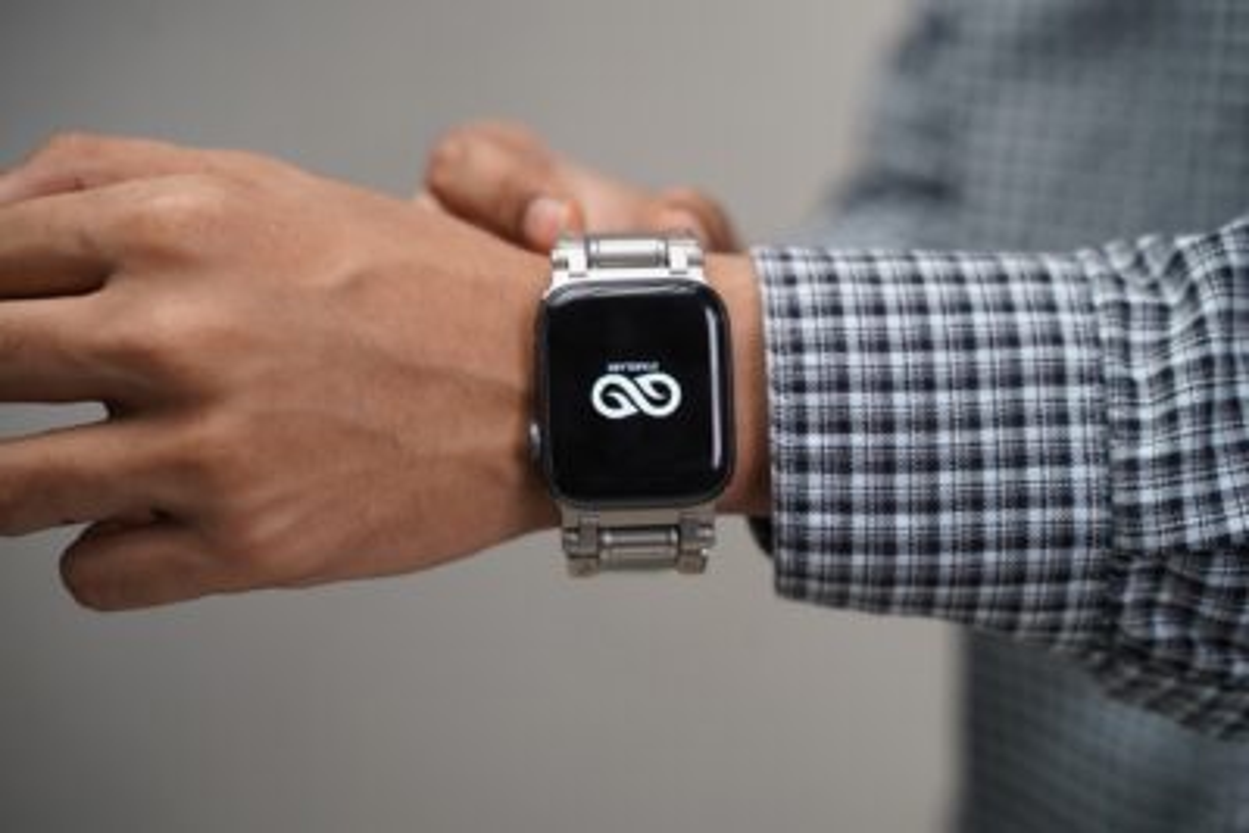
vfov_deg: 18.2
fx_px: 2603
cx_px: 624
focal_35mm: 75
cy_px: 416
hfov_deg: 27.0
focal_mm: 75
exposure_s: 1/90
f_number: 4
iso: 500
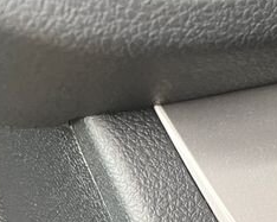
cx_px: 520
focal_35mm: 111
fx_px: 910
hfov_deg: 14.8
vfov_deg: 13.4
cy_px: 291
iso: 250
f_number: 1.6
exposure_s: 1/60
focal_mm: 5.1
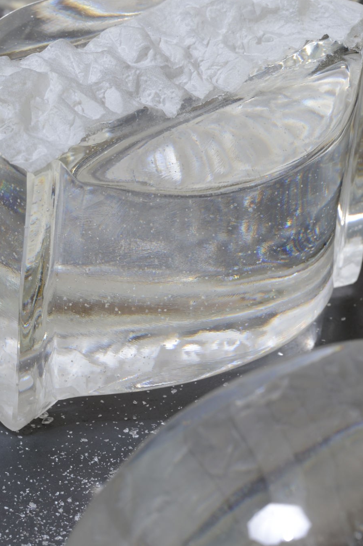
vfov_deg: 5.8
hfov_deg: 3.9
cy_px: 234
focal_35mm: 354
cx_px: 171
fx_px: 5362
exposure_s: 1/125
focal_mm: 200
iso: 200
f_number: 11
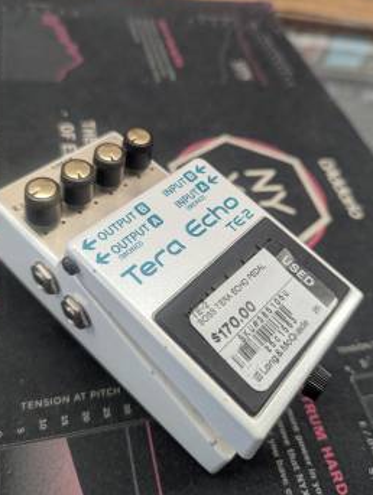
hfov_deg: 49.8
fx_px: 402
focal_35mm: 28
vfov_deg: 63.3
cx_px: 174
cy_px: 231
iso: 185
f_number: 1.85
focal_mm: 6.81
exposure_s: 1/120
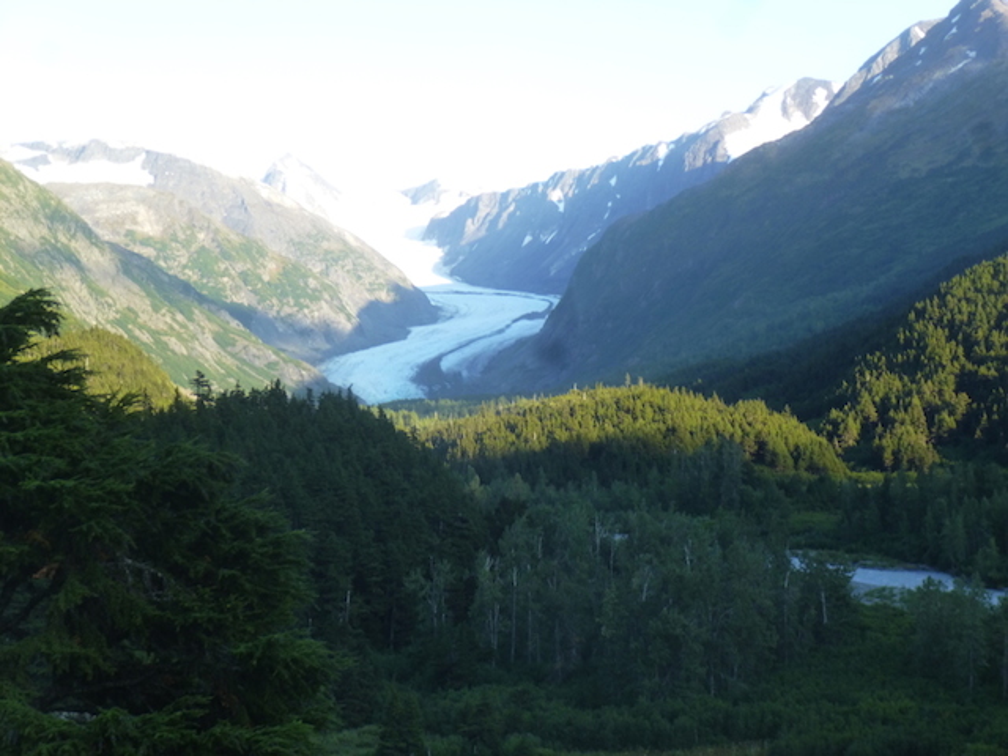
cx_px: 504
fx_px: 2126
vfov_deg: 20.2
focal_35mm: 73
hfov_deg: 26.7
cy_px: 378
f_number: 4.7
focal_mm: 13.2
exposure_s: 1/100
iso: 160
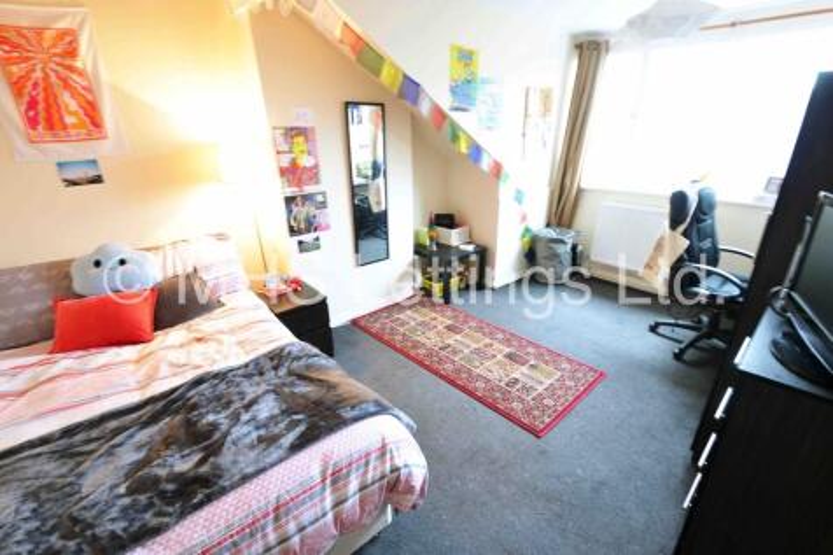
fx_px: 347
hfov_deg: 100.4
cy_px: 278
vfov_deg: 77.3
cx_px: 416
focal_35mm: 15
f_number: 5
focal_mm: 10
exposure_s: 1/5
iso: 1000
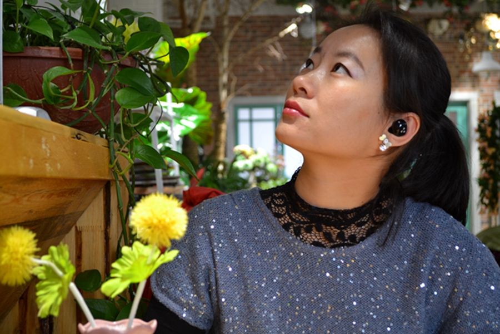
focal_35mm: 60
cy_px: 167
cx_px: 250
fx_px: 833
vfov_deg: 22.6
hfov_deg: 33.4
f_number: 5.3
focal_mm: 40
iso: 400
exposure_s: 1/15
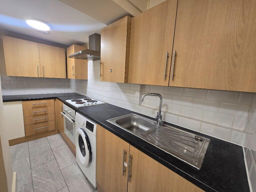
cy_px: 96
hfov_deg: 106.2
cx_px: 128
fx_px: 96
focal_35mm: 13
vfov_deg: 89.9
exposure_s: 1/50
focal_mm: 2.2
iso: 125
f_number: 2.2
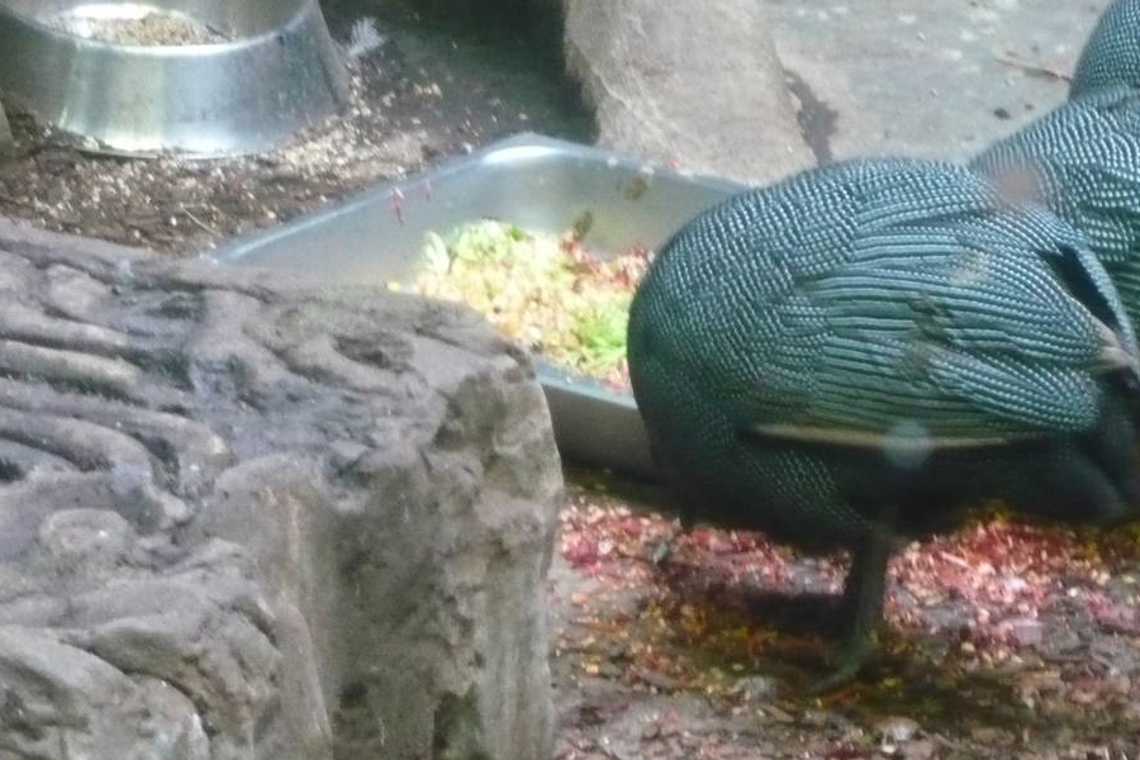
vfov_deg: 7.4
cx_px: 956
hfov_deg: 11.1
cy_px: 281
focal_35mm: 185
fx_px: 5858
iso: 800
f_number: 5.1
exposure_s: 1/8
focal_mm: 16.5
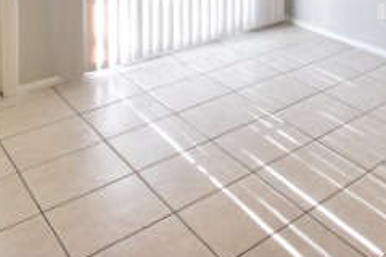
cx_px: 363
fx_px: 482
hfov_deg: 39.7
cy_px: -122
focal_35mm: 45
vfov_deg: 24.0
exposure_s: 1/125
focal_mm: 10
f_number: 3.5
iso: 800
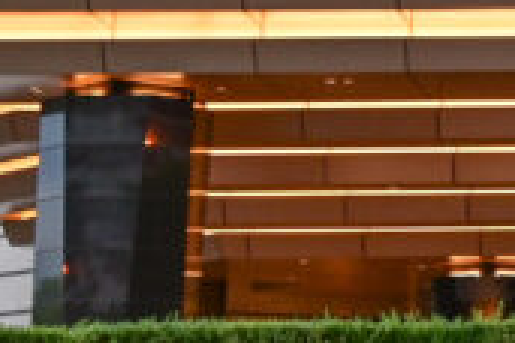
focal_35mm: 144
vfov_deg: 9.3
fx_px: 2060
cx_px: 816
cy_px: -122
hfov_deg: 13.3
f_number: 4
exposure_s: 1/25
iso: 450
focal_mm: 24
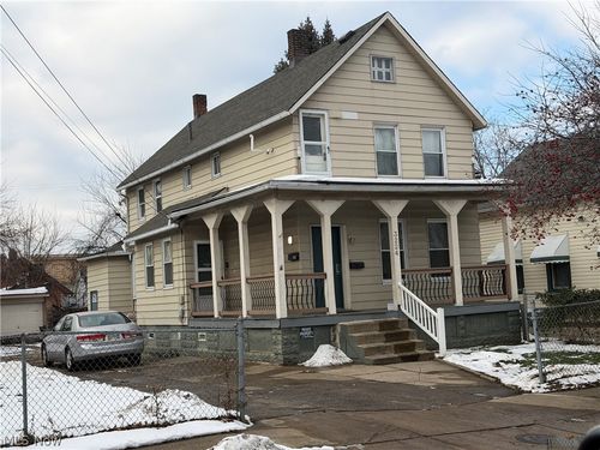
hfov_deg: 39.7
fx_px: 832
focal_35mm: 48
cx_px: 300
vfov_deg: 30.3
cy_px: 225
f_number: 1.78
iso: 64
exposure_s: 1/2667
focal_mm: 6.76
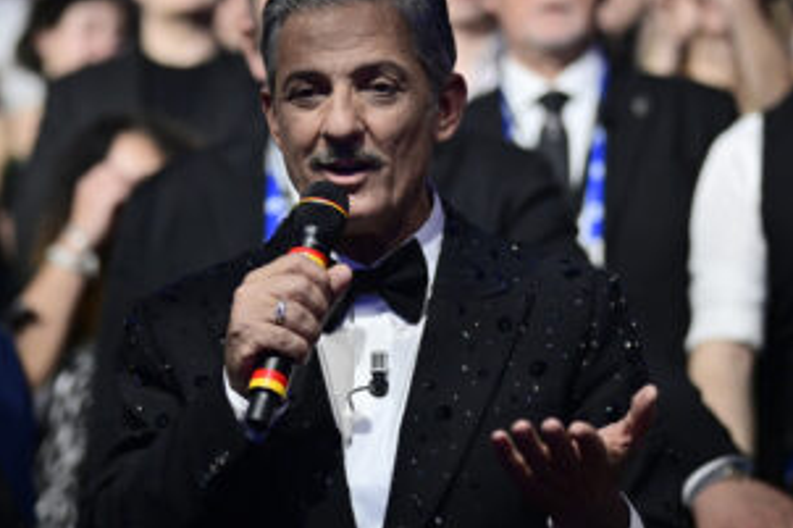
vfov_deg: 8.8
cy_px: 223
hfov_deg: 13.3
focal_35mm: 155
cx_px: 383
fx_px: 3412
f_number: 2.8
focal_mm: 120
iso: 4000
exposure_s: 1/320
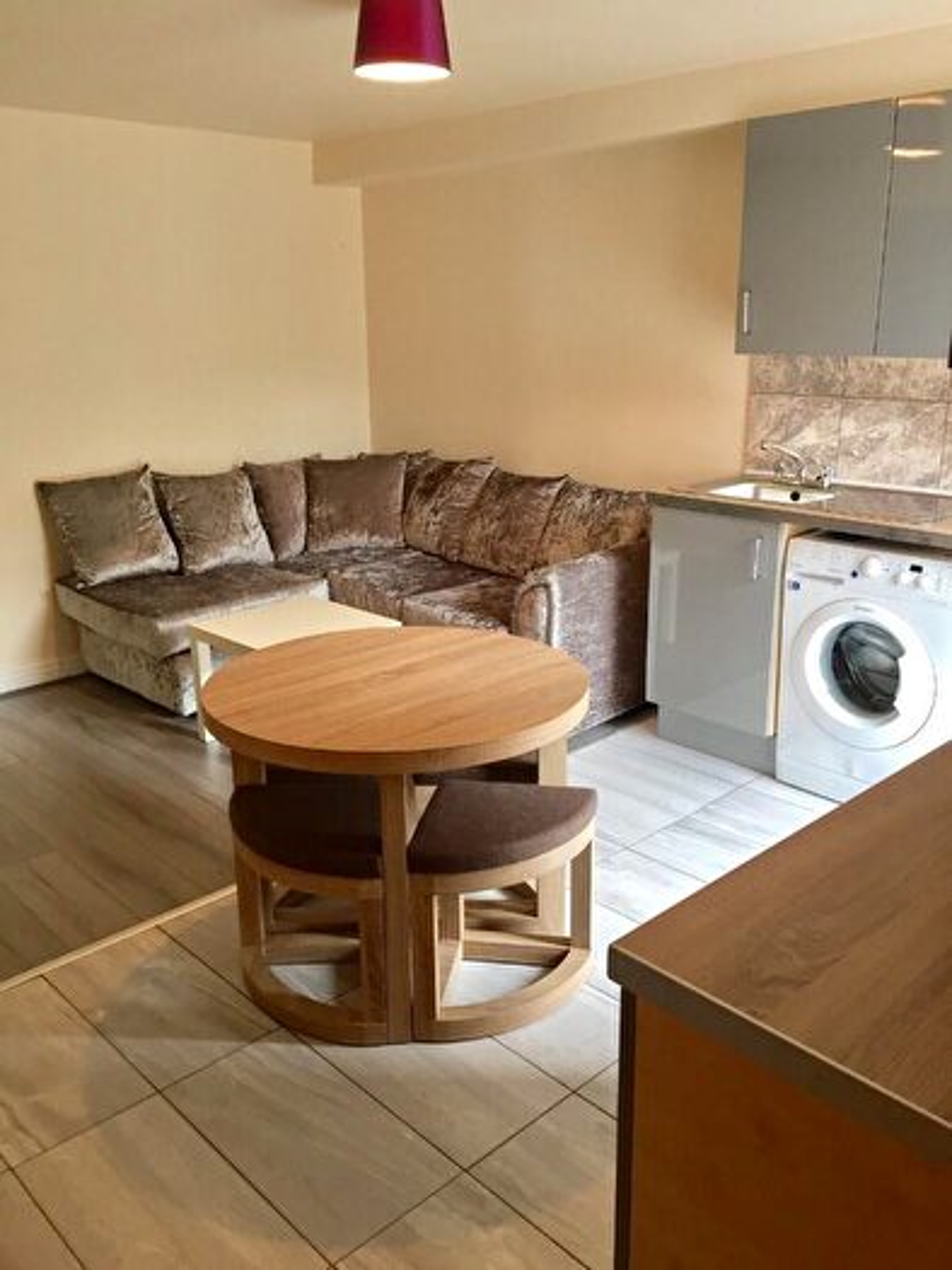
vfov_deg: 61.6
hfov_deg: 48.2
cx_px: 476
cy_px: 635
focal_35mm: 29
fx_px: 1063
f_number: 2.2
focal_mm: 4.15
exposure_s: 1/33
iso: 64
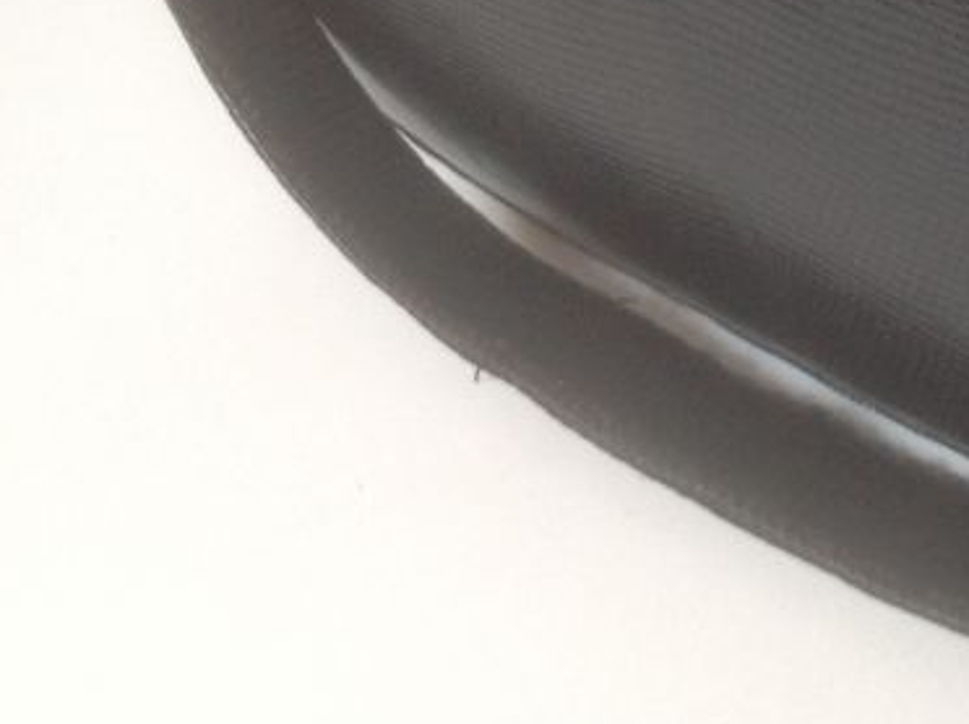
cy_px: -105
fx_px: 2628
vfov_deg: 15.2
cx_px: 1115
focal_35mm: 94
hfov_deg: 19.8
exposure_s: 1/15
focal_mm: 4.28
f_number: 2.4
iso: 80
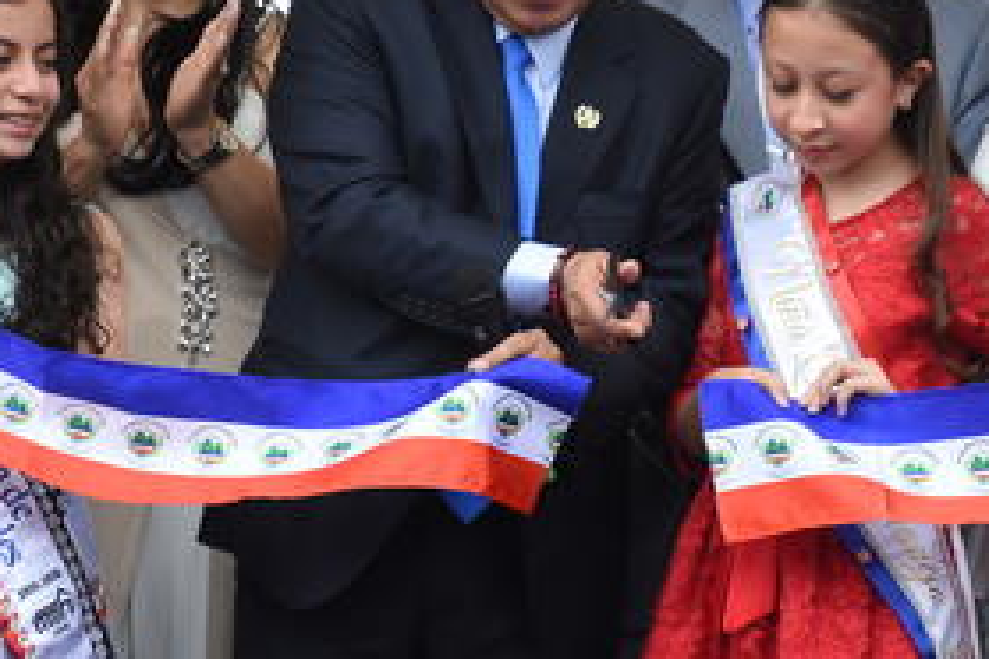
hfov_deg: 9.6
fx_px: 5906
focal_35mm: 215
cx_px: 528
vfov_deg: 6.4
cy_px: 237
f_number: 5.3
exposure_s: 1/640
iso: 1000
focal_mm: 80
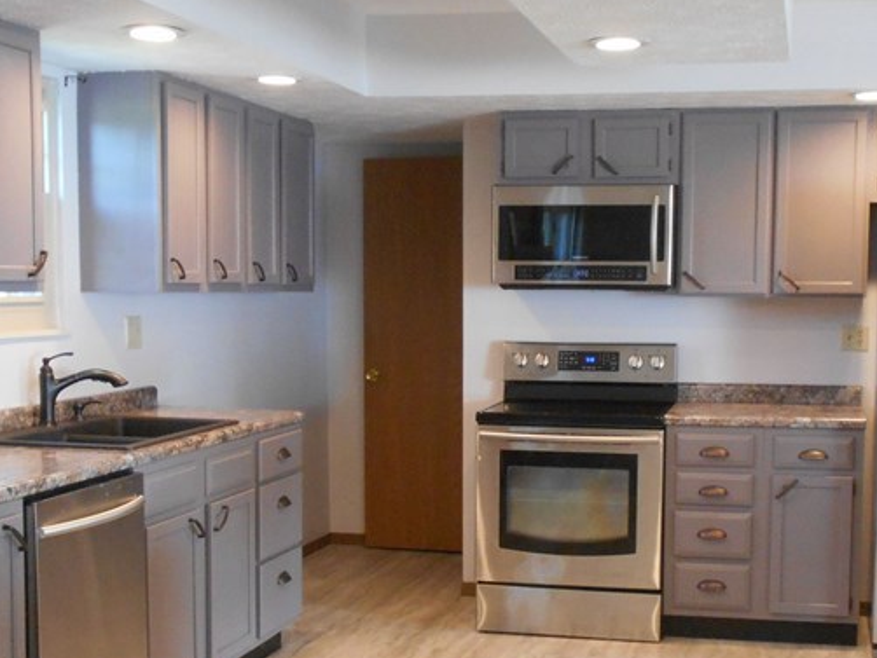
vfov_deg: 27.4
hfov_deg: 36.1
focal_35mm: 53
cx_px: 489
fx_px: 1343
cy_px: 433
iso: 360
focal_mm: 4.6
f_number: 3.2
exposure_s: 1/30
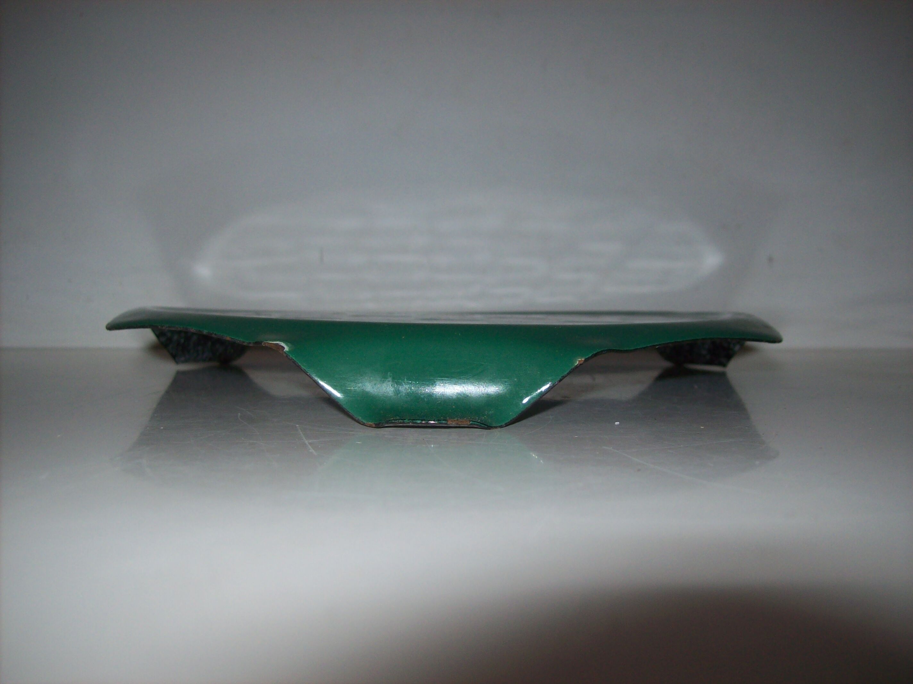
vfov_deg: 39.6
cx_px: 456
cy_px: 342
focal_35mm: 36
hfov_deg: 51.4
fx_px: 949
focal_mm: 6
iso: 80
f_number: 2.7
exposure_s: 1/64
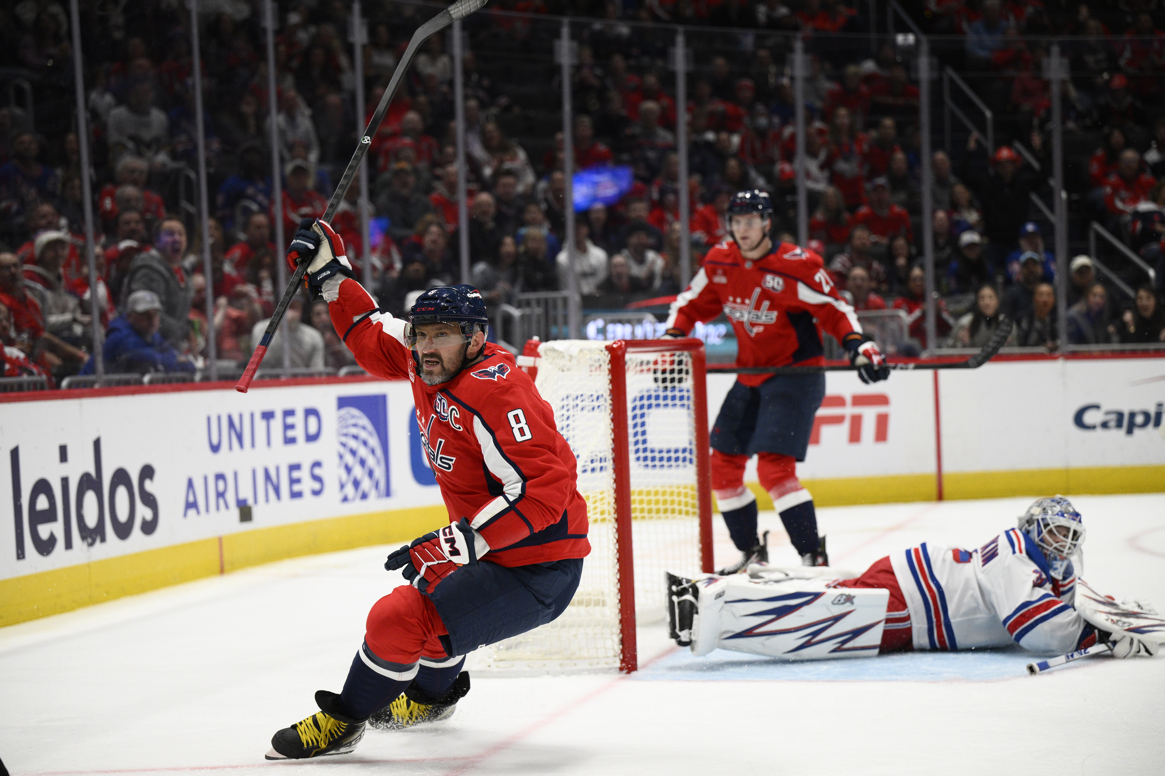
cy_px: 388
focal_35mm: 96
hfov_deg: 21.2
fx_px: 3106
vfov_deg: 14.3
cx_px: 582
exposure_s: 1/2500
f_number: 2.8
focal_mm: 96
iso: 3200
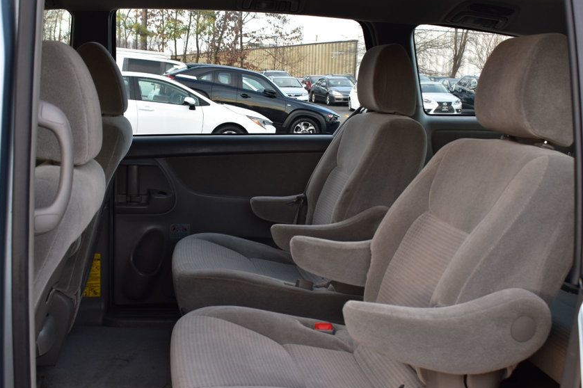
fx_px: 712
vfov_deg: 30.5
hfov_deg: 44.4
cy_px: 216
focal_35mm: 44
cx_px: 259
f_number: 7.1
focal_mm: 24
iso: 400
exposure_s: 1/30
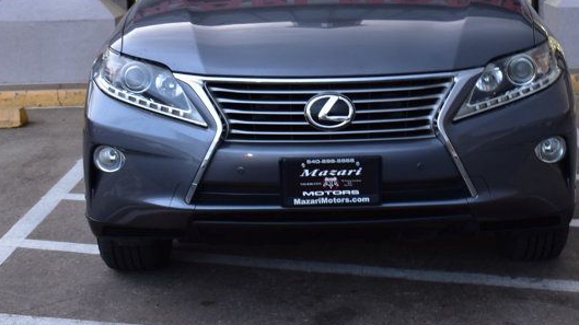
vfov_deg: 16.2
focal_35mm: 73
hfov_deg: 28.8
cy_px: -8
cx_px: 373
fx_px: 1120
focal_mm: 24
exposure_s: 1/20
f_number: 6.3
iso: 400
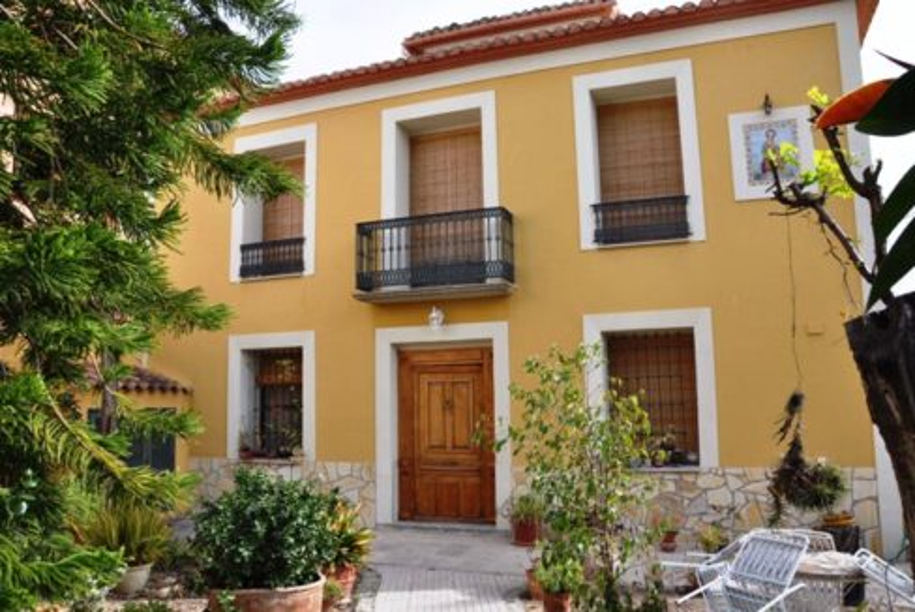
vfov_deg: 48.0
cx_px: 458
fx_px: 687
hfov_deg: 67.4
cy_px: 306
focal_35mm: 27
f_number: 8
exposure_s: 1/250
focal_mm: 18
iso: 200
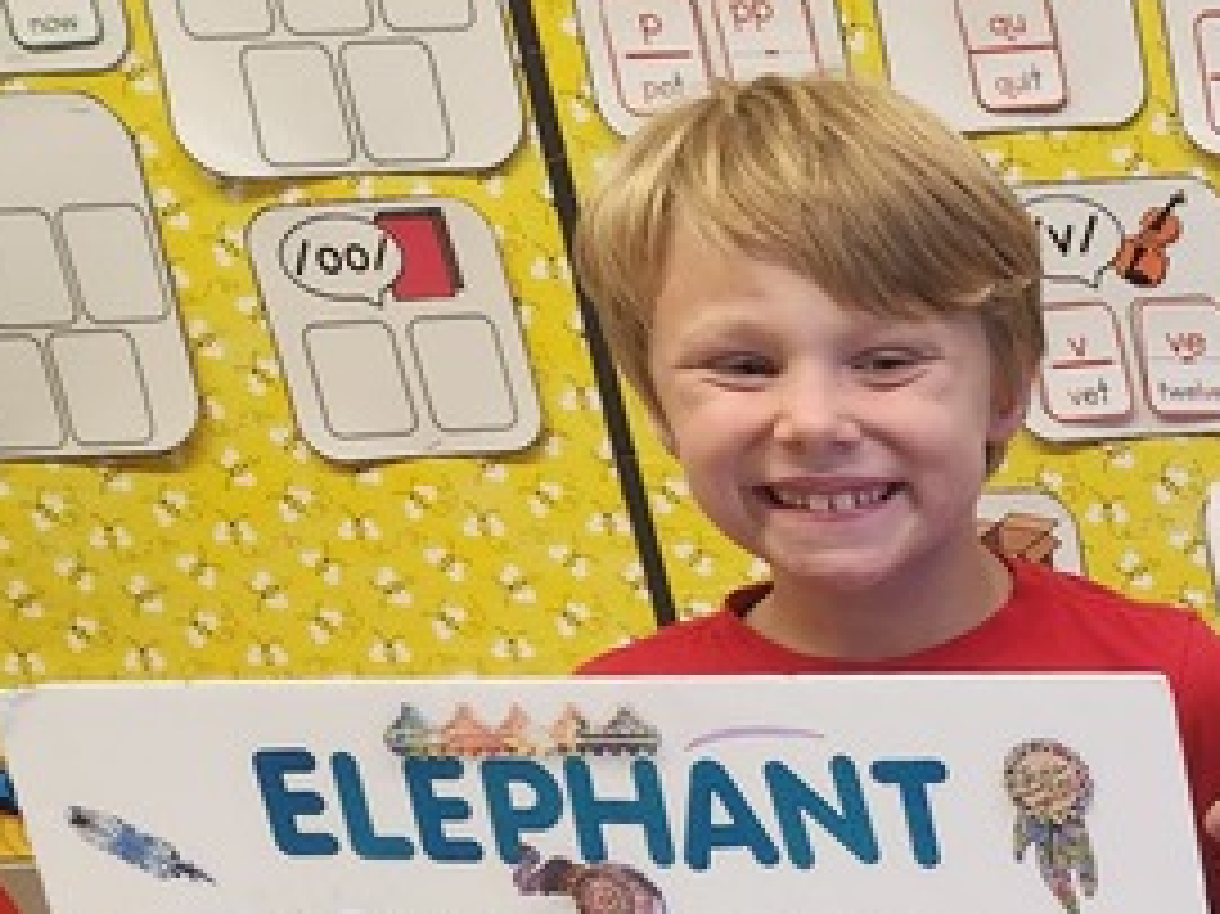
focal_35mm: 87
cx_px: 2206
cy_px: 1162
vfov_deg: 16.1
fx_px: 3065
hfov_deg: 17.9
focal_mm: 5.4
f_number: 1.8
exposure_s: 1/120
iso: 125
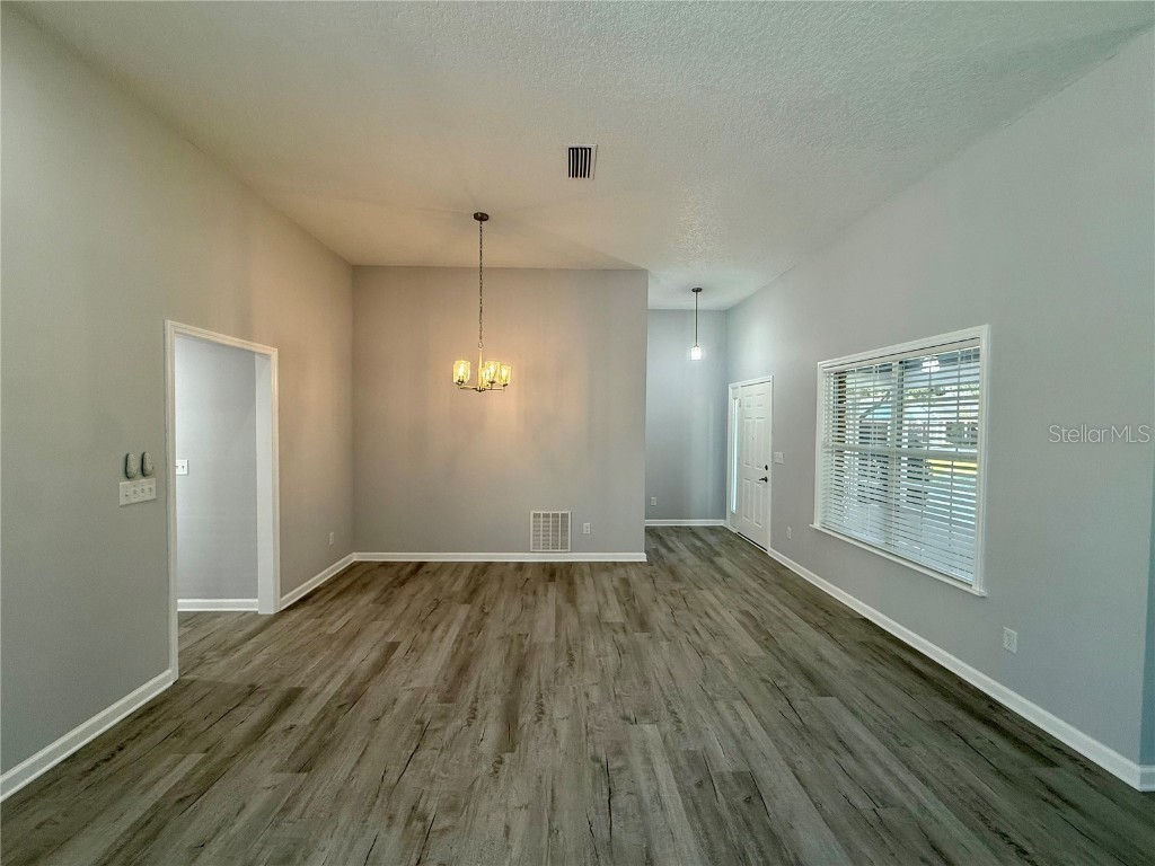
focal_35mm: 14
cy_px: 433
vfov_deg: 85.7
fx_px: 467
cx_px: 578
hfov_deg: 102.1
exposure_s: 1/120
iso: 160
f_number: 2.2
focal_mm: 2.22
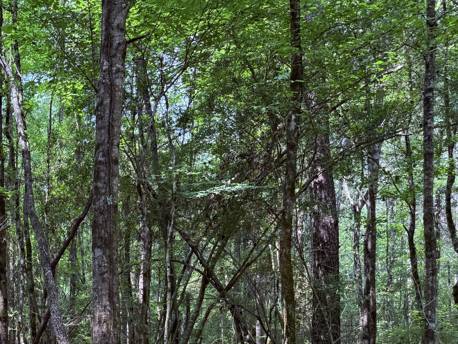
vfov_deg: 27.2
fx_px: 662
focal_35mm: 50
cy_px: 355
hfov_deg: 34.3
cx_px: -15
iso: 64
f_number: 1.78
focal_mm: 6.76
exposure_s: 1/224
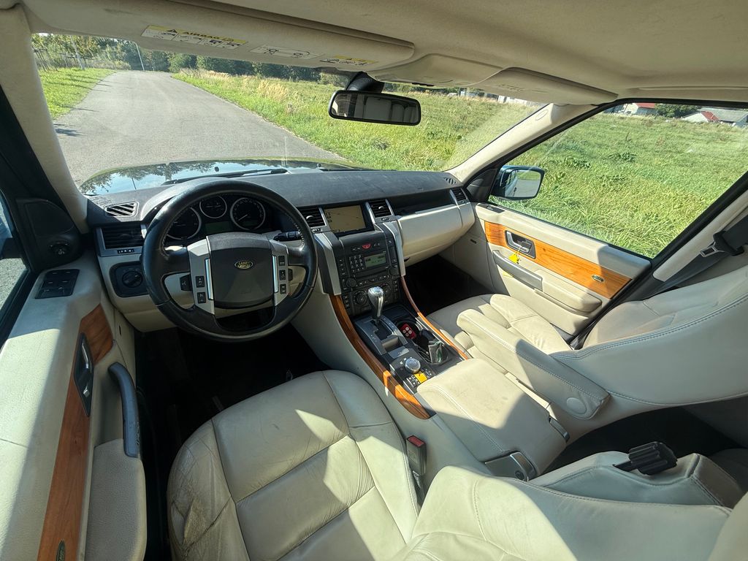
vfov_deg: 85.7
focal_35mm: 14
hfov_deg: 102.1
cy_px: 280
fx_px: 303
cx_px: 374
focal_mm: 2.22
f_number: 2.2
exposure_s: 1/535
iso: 64
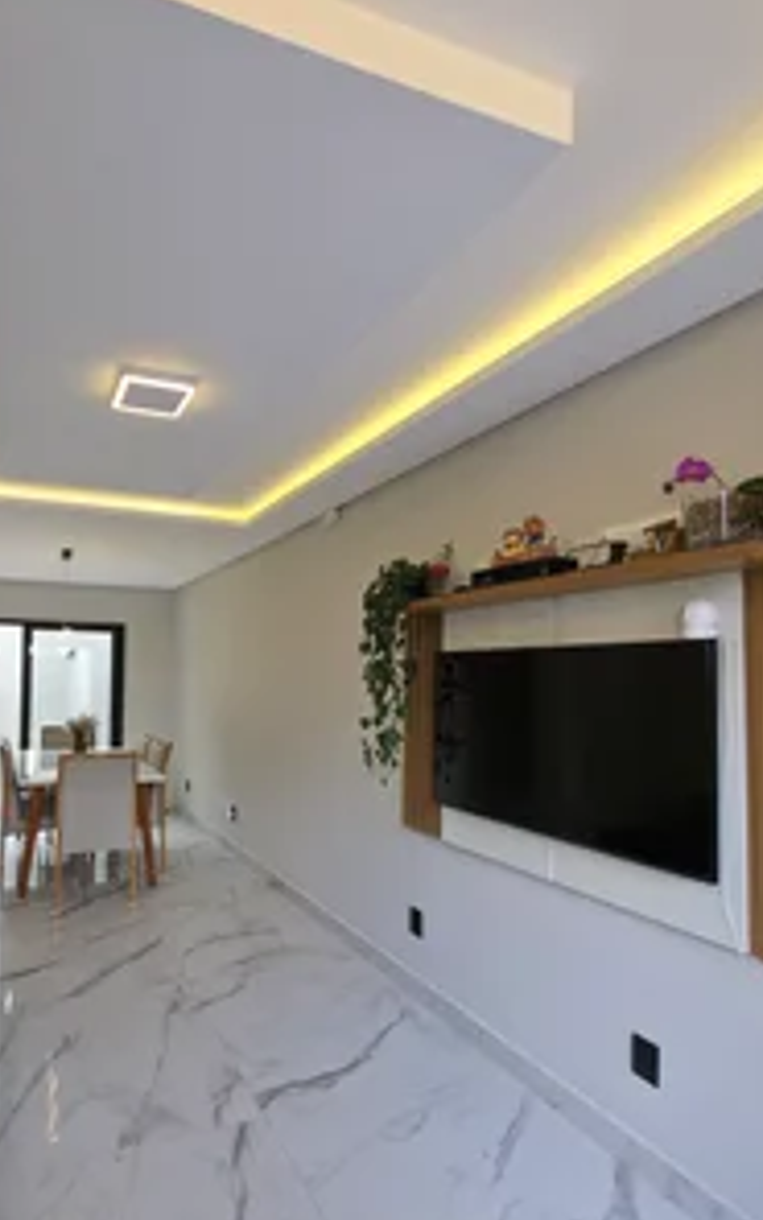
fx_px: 599
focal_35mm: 18
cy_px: 655
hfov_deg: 62.2
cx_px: 214
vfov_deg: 90.9
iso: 32
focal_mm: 2.2
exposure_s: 1/153
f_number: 1.9
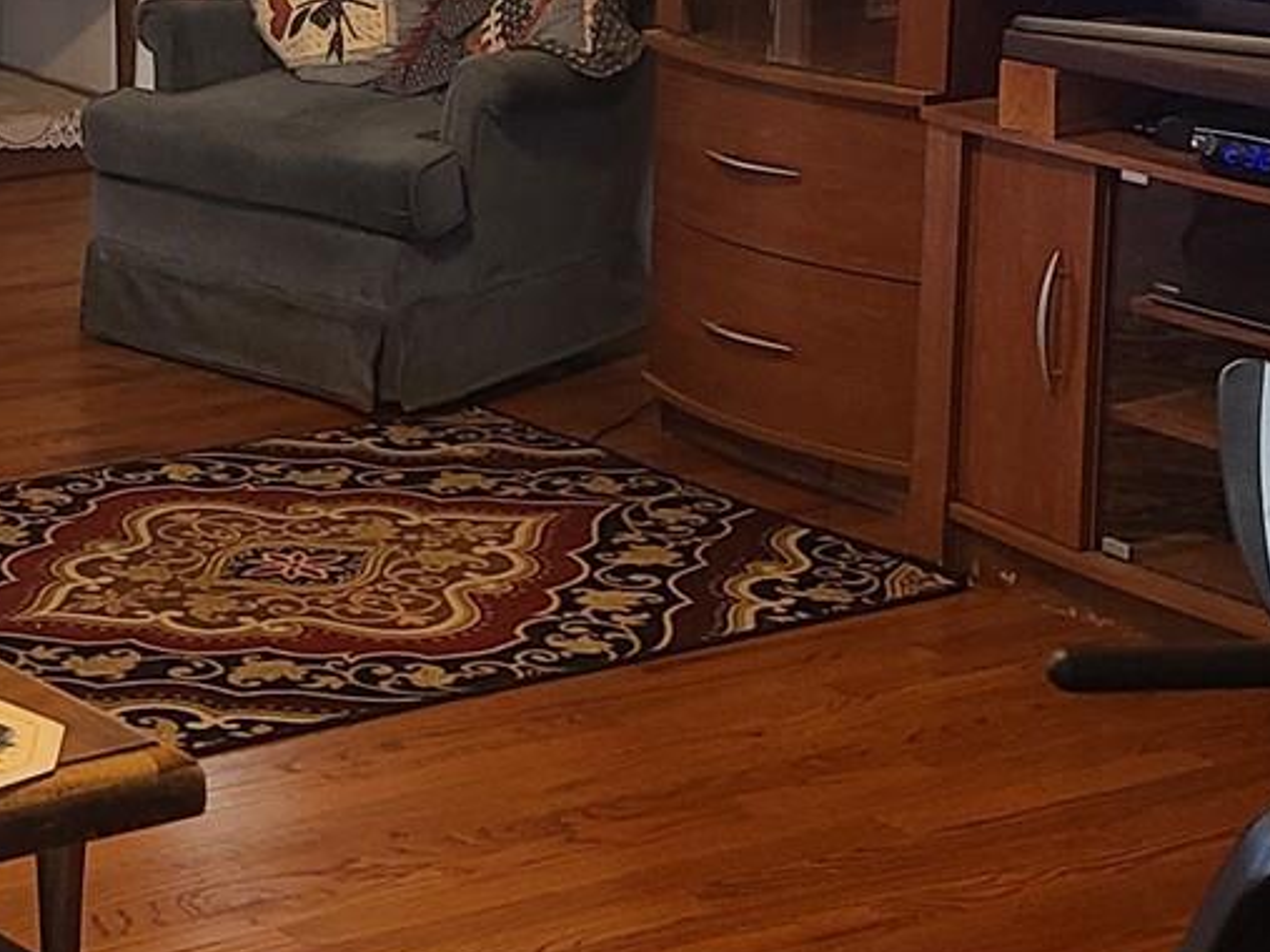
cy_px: -55
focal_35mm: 105
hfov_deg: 17.8
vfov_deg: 13.8
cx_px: -240
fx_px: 3851
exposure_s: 1/60
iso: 160
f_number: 1.8
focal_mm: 5.4
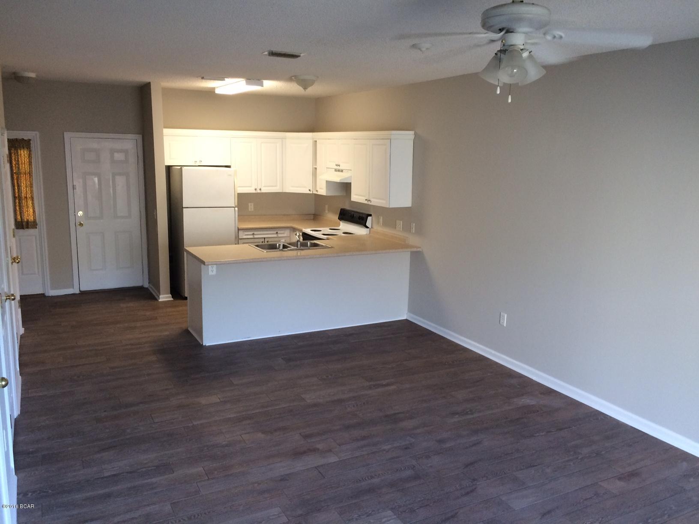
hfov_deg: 61.7
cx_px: 350
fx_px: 586
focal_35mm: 29
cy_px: 262
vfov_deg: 48.2
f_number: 2.2
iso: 100
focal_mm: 4.15
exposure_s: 1/30
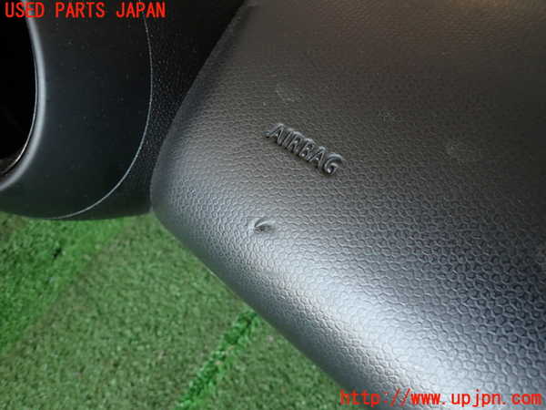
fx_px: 394
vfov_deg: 54.9
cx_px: 273
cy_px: 205
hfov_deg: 69.4
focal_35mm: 25
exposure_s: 1/60
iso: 200
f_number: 2
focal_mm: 4.5
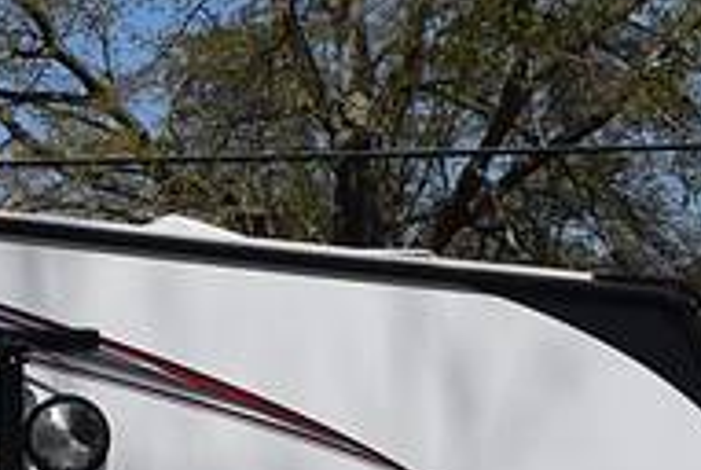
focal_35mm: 157
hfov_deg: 11.5
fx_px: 3062
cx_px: -796
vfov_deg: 8.7
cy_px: 518
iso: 200
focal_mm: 20
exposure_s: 1/500
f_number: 11
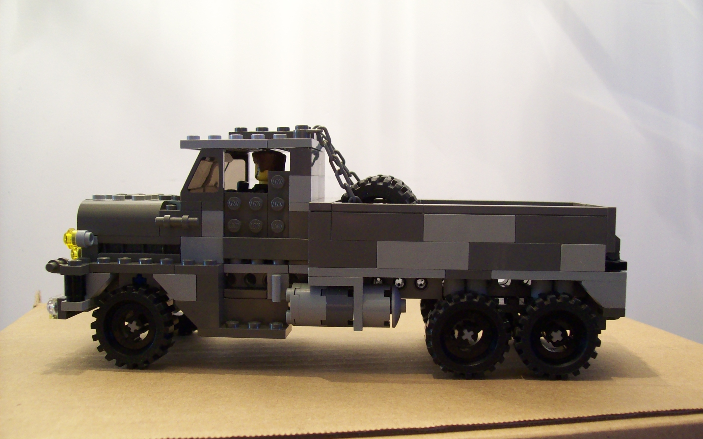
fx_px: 747
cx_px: 358
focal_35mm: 39
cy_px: 249
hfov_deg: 50.4
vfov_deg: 32.7
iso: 160
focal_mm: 6
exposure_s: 1/13.8
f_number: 2.7
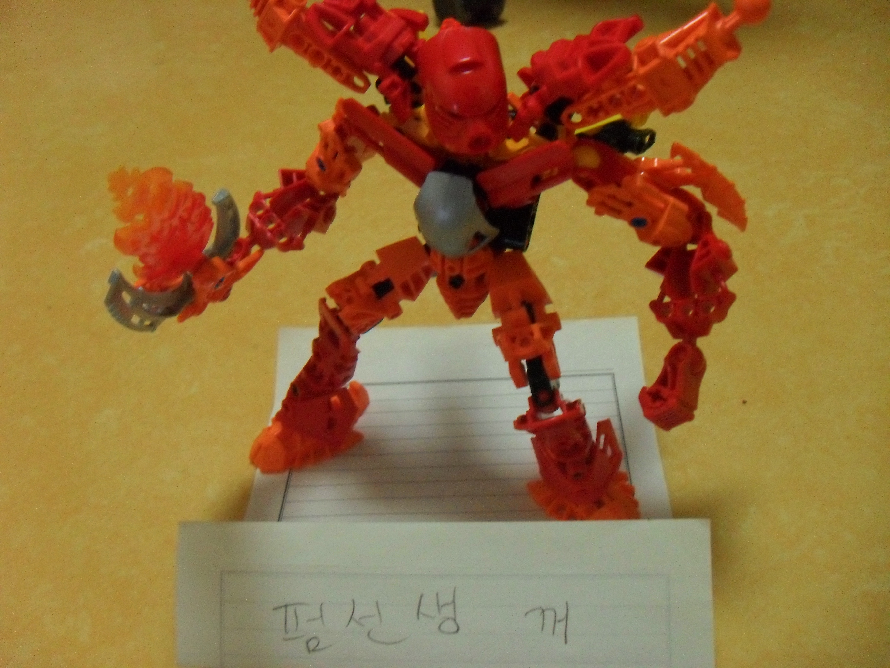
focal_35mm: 35
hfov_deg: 52.6
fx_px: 900
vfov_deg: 40.7
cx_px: 445
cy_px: 334
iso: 400
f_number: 2.8
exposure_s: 1/30
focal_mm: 6.2
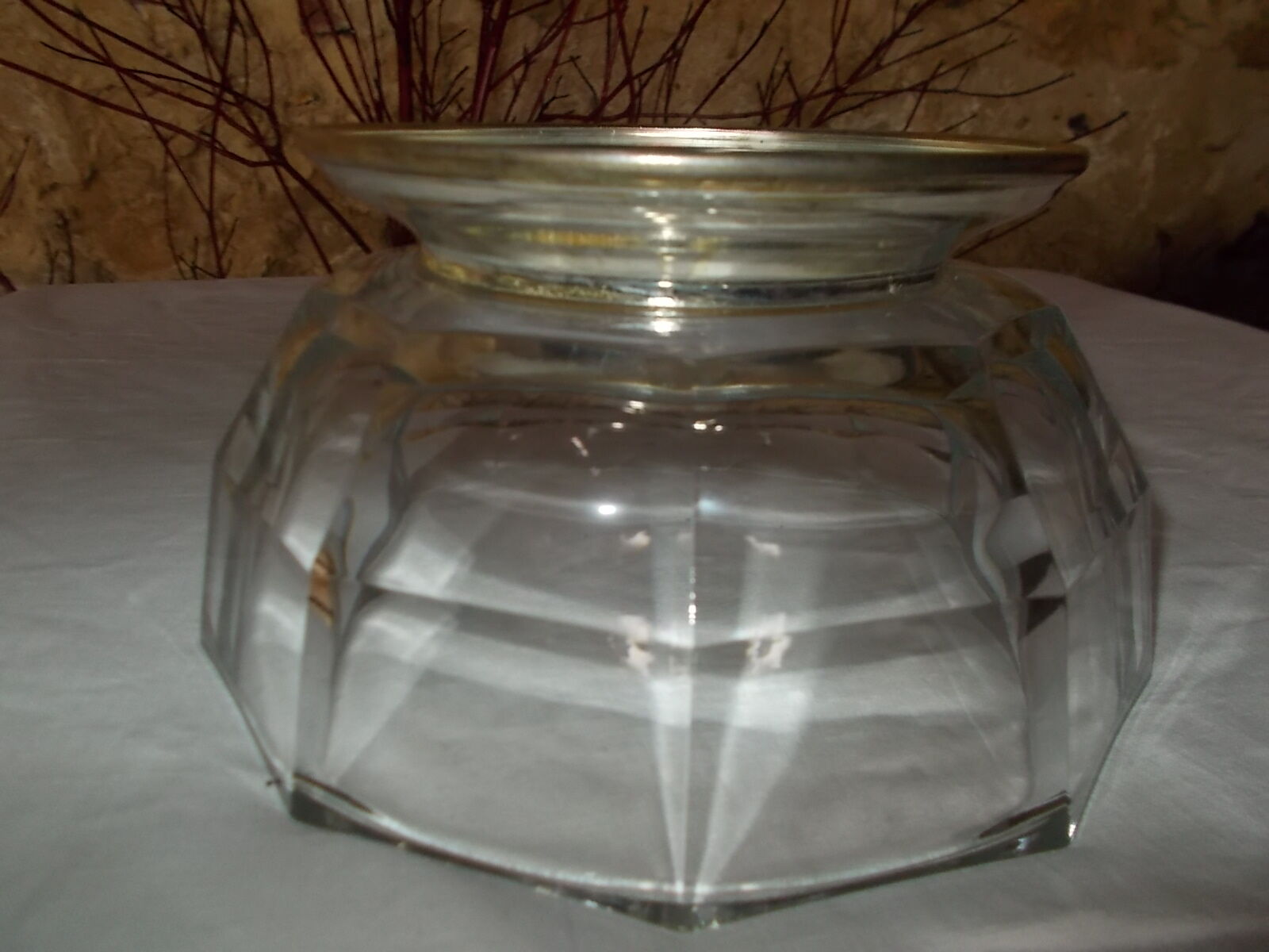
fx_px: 953
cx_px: 634
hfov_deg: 67.3
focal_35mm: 26
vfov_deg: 53.1
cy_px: 476
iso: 200
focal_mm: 4.6
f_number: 3.2
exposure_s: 1/25
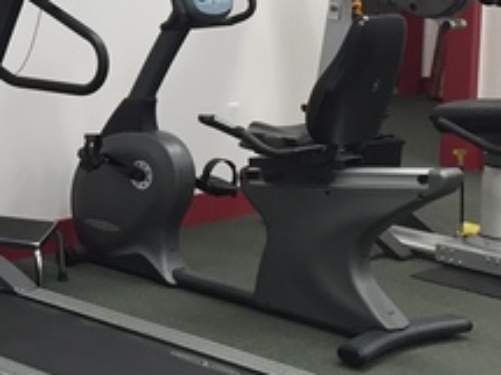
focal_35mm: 108
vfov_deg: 13.4
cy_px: -44
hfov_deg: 17.6
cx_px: -61
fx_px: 1562
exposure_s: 1/30
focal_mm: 4.15
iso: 40
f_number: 2.2
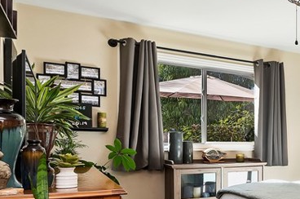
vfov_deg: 33.9
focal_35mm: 39
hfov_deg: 40.0
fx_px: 324
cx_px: 333
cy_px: 124
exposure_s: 1/15
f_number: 10
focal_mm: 14
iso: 500
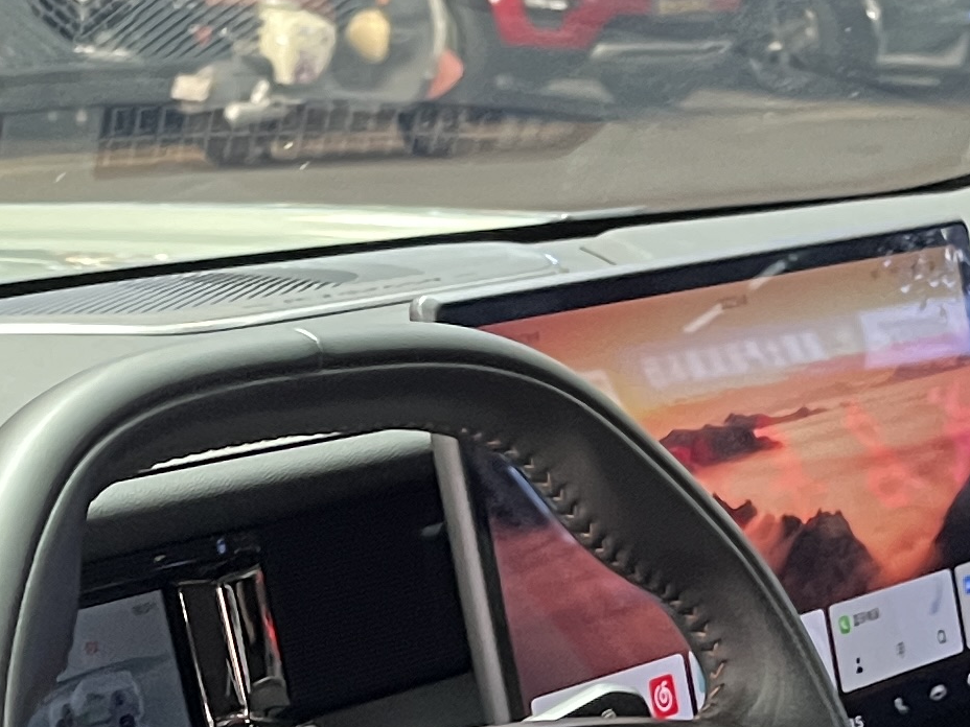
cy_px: 834
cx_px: 467
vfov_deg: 12.8
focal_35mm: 113
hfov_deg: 17.4
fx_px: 3166
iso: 250
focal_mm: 5.1
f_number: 1.6
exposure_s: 1/53
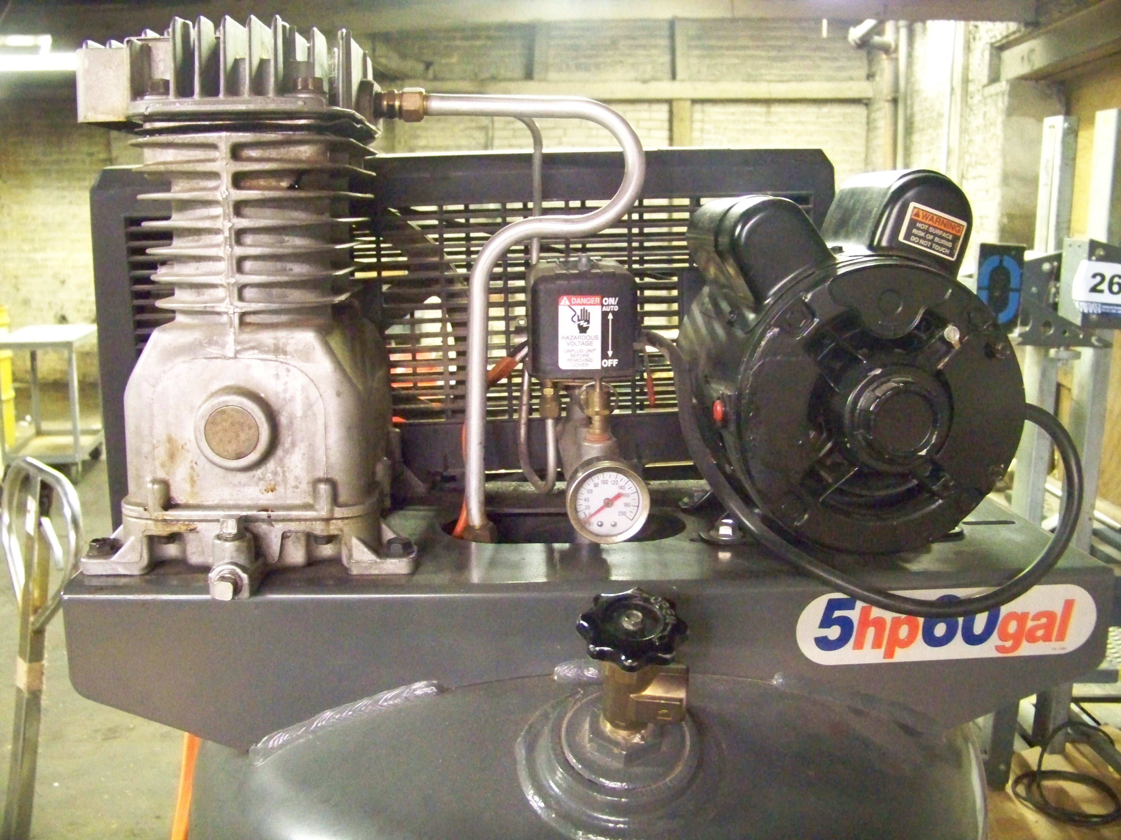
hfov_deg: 55.4
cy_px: 420
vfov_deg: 42.9
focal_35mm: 33
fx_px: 1069
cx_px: 560
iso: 1600
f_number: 2.8
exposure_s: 1/10
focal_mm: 5.85
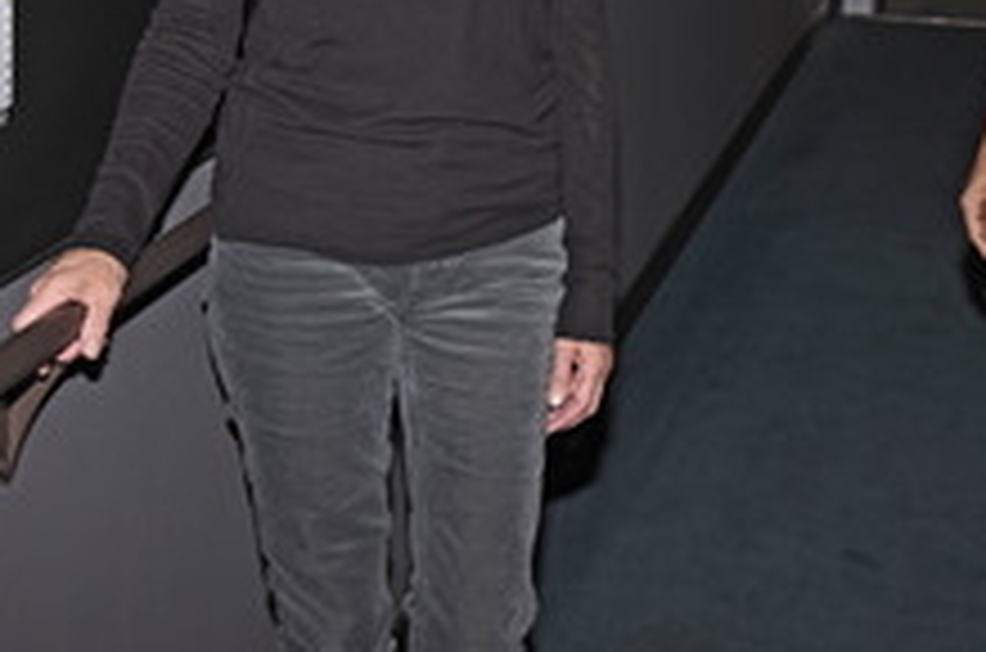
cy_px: 0
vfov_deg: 13.6
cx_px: 651
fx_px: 2706
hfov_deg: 20.6
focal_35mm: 99
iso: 800
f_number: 6.3
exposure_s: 1/100
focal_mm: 48
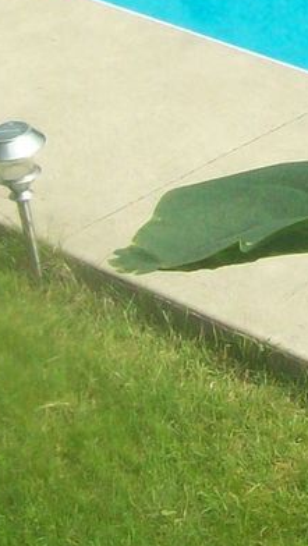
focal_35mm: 160
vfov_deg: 13.1
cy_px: -99
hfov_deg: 7.3
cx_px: 584
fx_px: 2319
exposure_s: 1/385
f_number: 4.8
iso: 80
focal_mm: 6
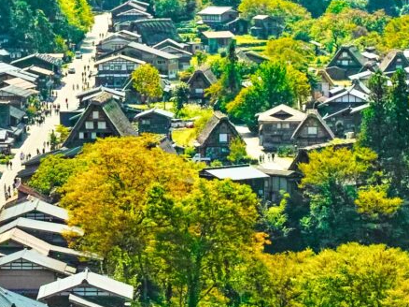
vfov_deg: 5.9
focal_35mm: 253
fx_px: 2988
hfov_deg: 7.7
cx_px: -246
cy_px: 47
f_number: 2.8
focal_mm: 30
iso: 200
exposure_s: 1/1250
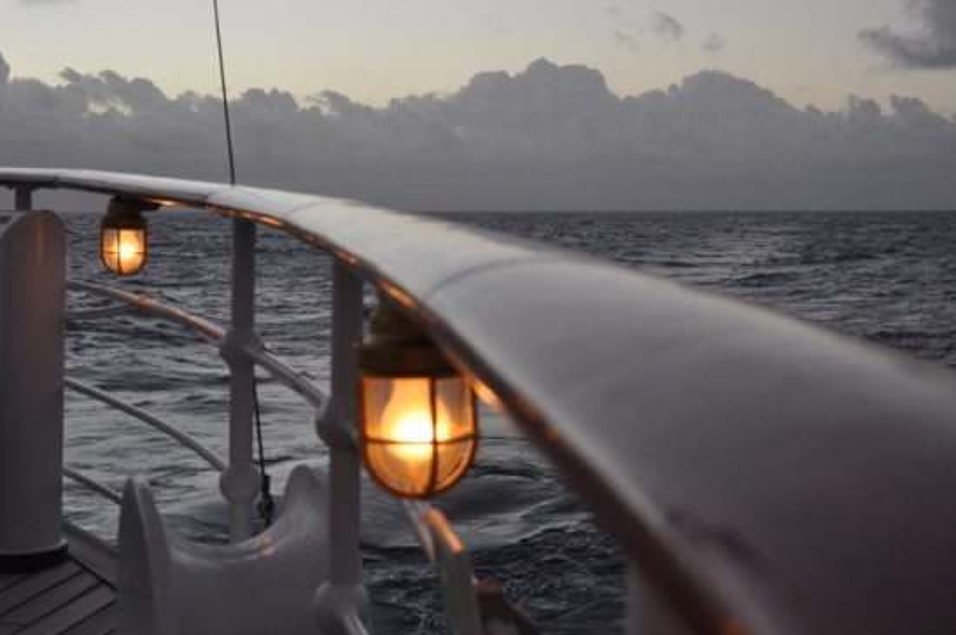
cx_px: 573
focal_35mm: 52
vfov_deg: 26.0
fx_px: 1371
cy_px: 241
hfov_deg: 38.3
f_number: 5
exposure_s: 1/100
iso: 400
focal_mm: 25
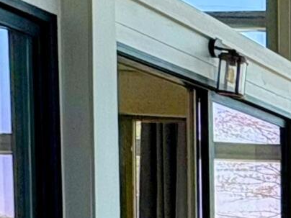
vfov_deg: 13.4
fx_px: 874
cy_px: 324
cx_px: 735
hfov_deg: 13.1
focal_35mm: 104
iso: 64
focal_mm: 2.22
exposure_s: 1/505
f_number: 2.2
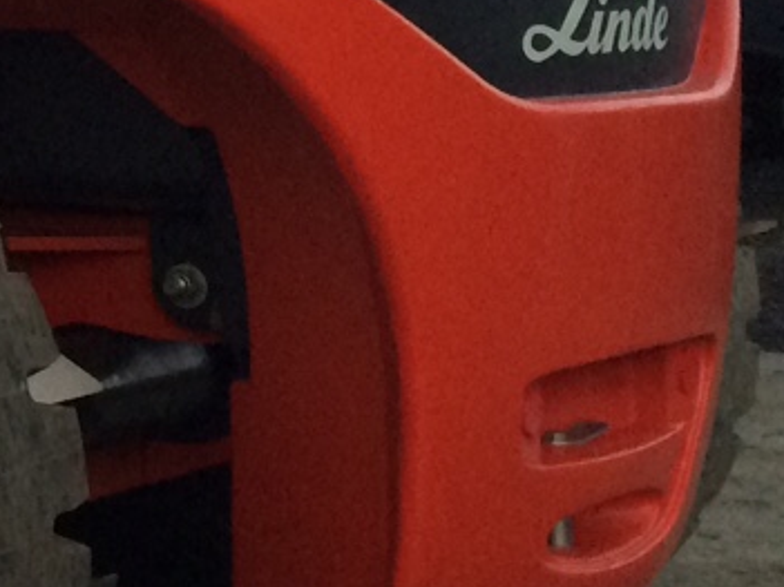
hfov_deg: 12.5
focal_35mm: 135
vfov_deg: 10.8
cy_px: -127
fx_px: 3057
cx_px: -885
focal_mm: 4.15
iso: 100
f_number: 2.2
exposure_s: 1/30
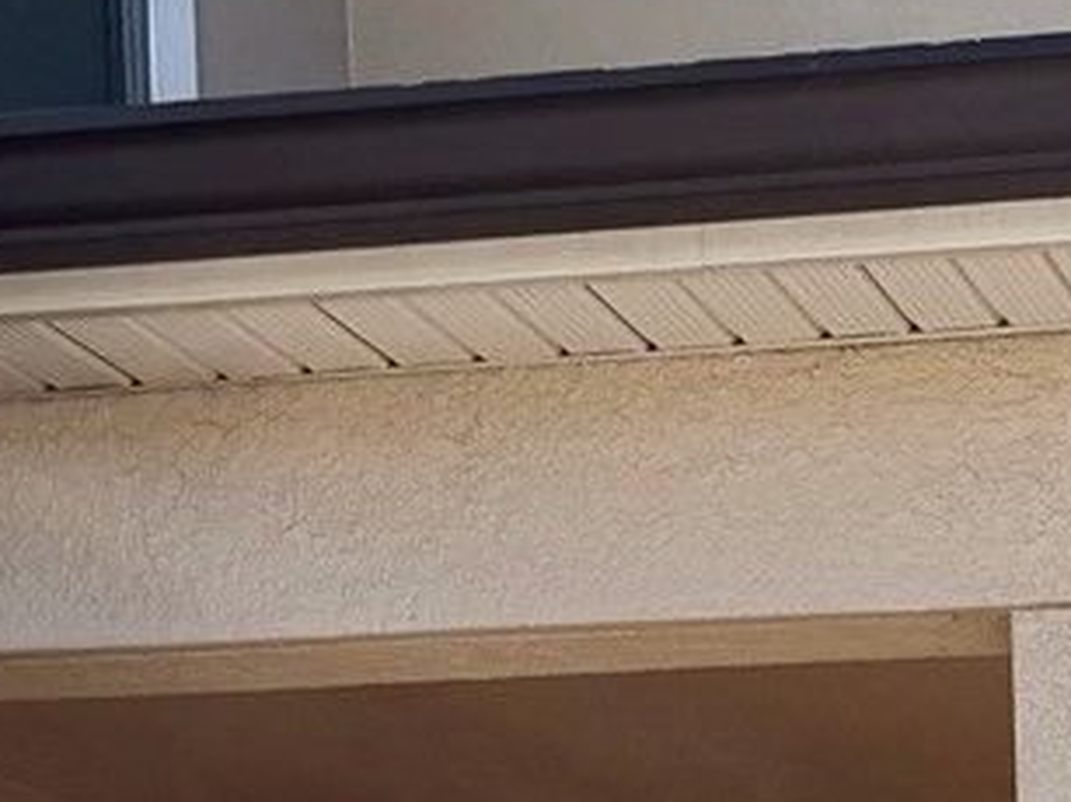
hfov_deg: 14.6
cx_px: 1622
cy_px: 1932
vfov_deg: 10.3
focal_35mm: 125
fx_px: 3866
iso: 80
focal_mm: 6.76
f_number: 1.78
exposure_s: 1/3953
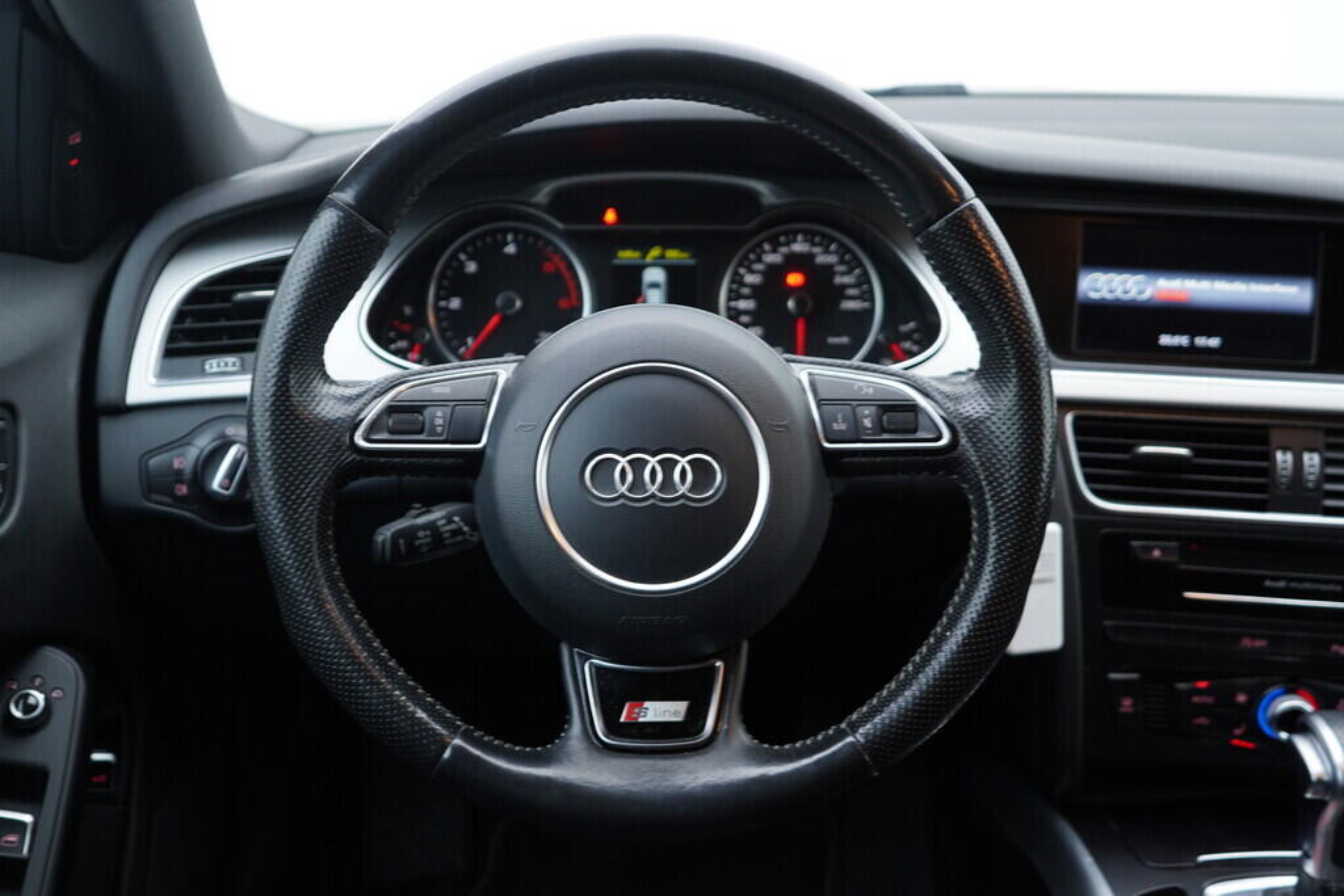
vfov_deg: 36.9
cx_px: 672
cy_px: 448
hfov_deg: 53.1
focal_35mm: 36
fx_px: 1344
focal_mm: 24
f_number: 2.8
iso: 200
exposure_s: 1/40
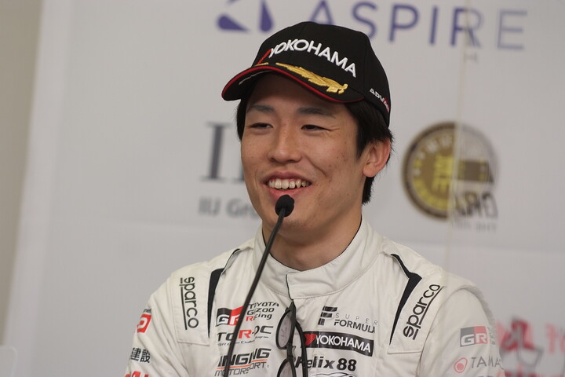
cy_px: 188
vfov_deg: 6.1
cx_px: 282
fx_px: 3531
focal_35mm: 225
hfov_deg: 9.1
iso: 400
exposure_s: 1/250
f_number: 4
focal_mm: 150
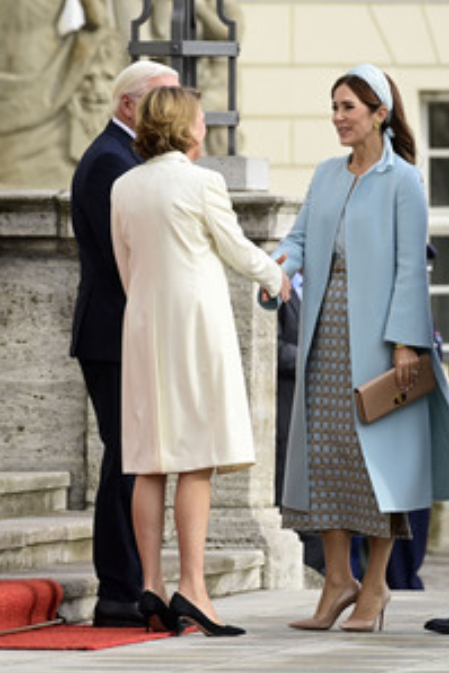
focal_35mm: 590
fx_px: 11024
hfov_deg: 2.3
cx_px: 319
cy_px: 336
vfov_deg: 3.5
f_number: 9
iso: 1600
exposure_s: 1/1000
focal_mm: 390
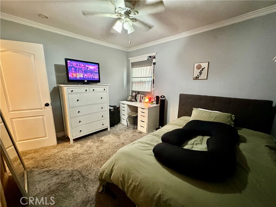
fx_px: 112
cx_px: 138
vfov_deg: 85.7
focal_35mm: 14
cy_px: 104
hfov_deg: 102.1
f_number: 2.2
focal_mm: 2.22
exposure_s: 1/60
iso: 1000
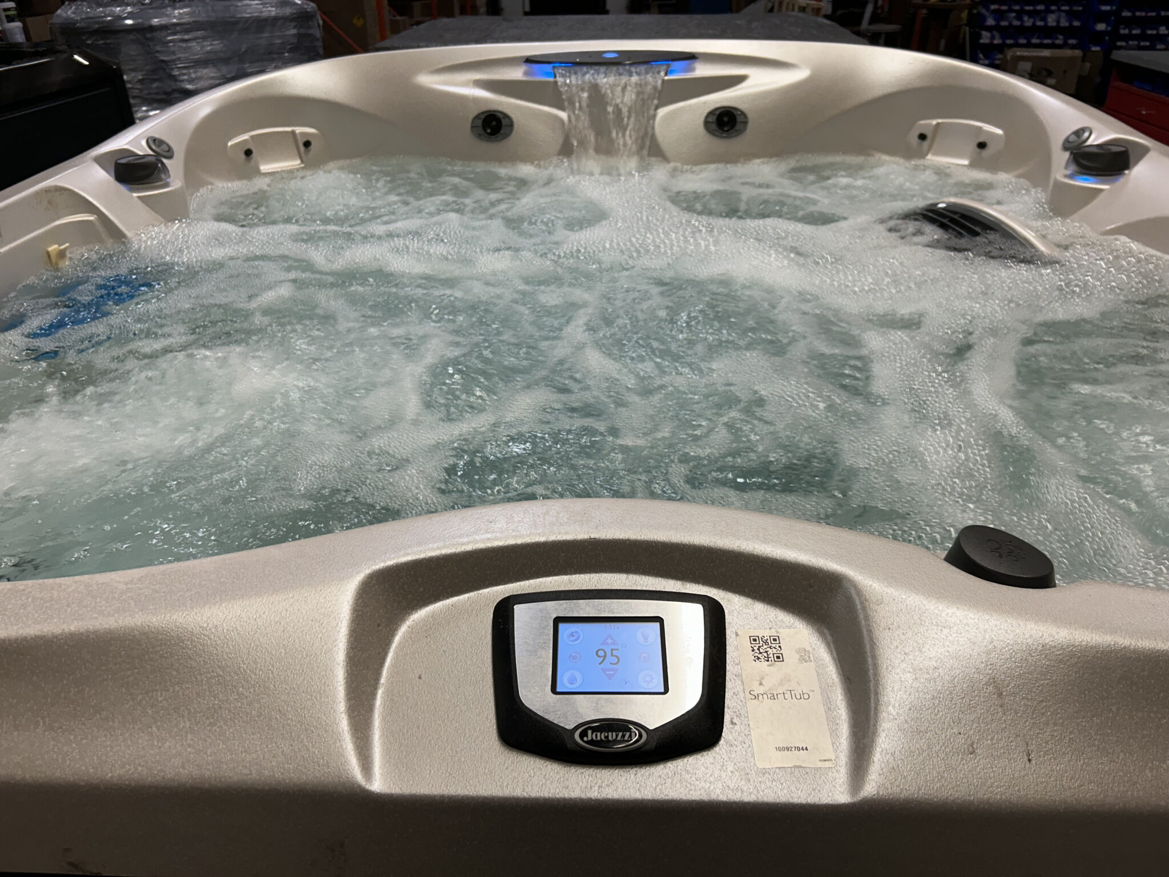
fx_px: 878
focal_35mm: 26
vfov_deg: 53.1
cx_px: 584
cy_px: 438
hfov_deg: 67.3
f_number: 1.5
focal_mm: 5.7
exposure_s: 1/120
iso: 50
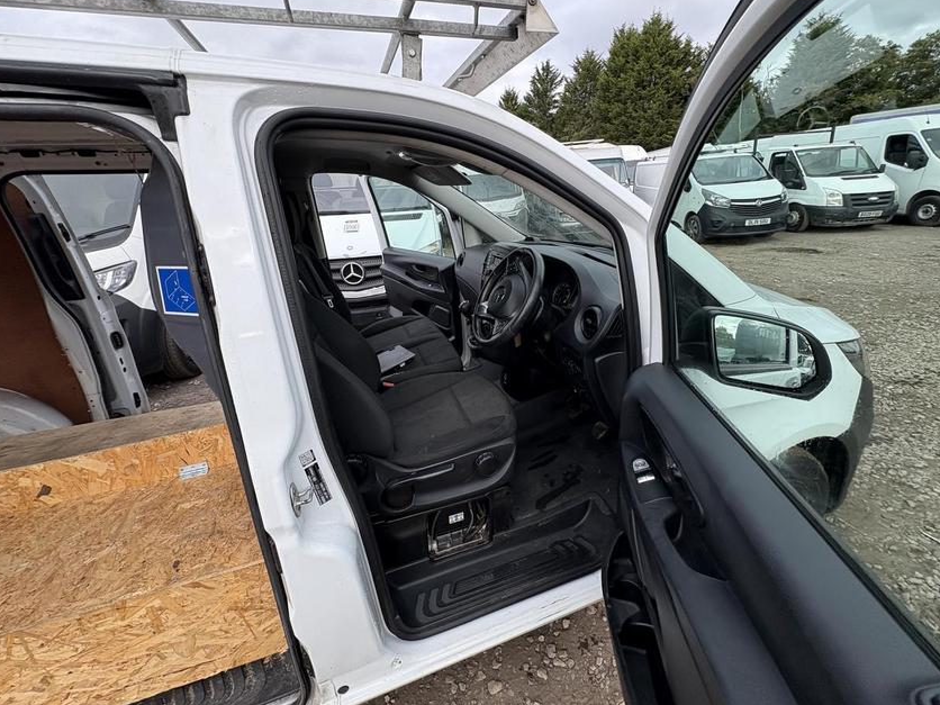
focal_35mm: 15
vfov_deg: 81.6
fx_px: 407
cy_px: 329
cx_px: 492
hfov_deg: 98.1
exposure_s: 1/194
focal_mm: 2.22
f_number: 2.2
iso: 64
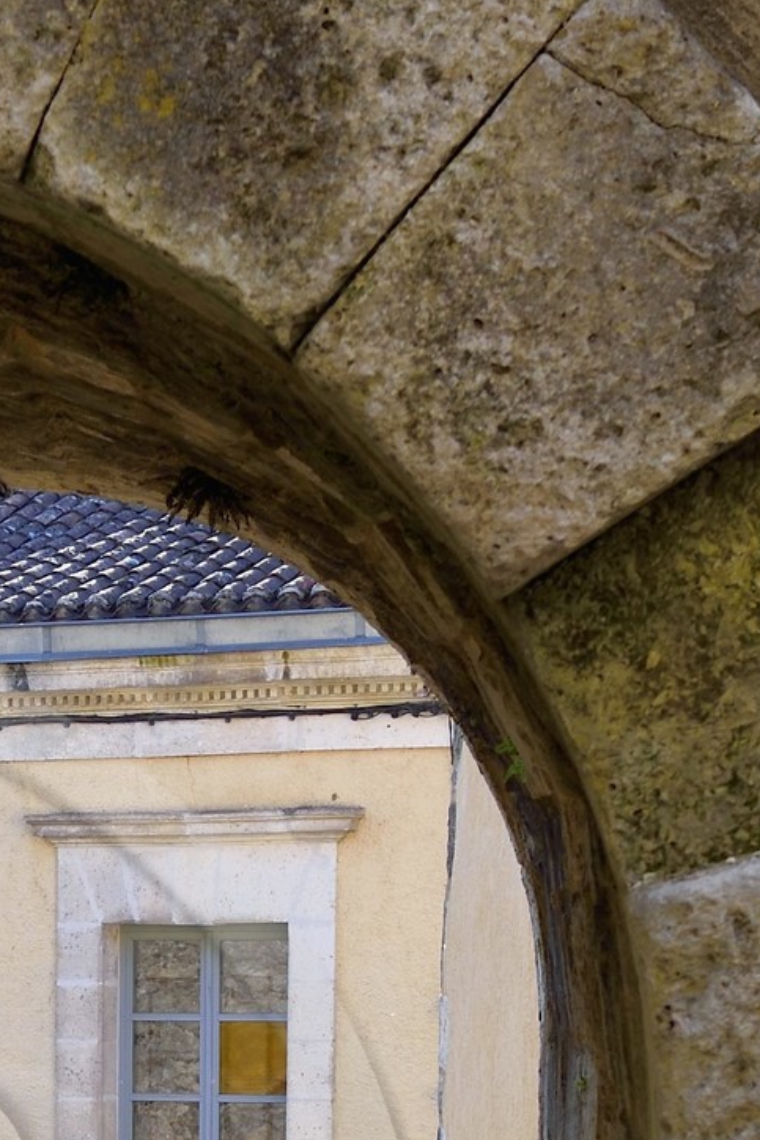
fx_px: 3988
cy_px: 1353
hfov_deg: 10.6
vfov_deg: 15.7
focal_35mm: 126
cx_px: -307
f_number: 10
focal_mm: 38
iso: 200
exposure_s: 1/200
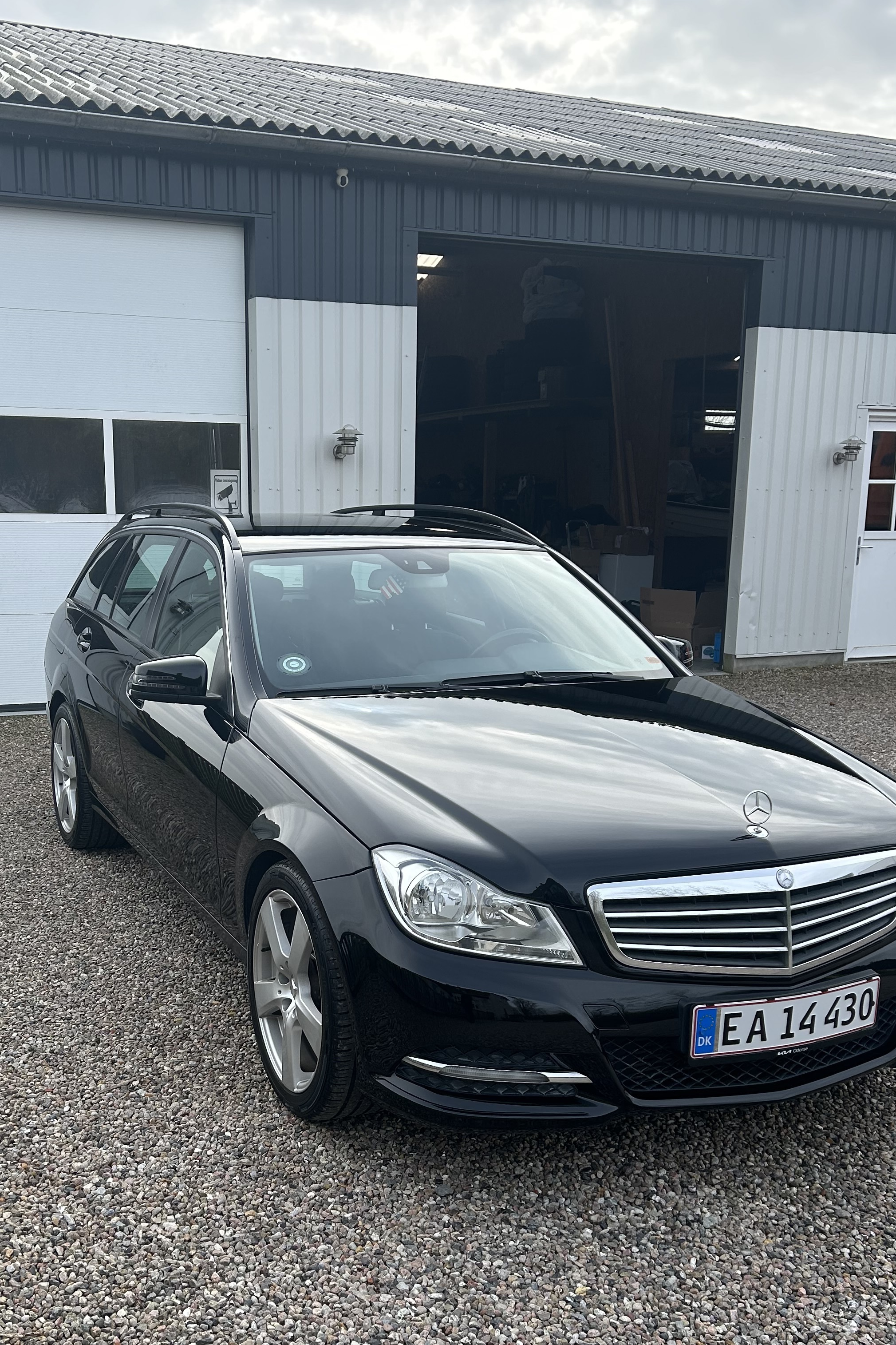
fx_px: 1344
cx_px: 351
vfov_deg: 52.8
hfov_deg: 36.7
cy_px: 794
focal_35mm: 36
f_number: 1.5
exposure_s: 1/1531
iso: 50
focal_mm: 5.7
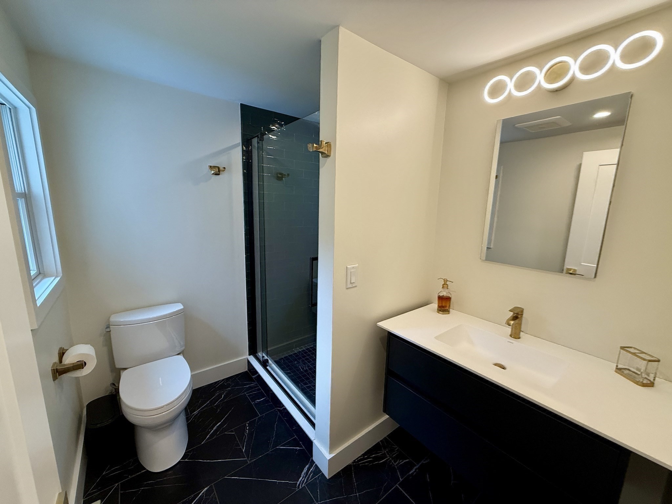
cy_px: 252
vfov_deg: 85.7
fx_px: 272
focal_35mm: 14
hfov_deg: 102.1
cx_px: 336
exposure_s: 1/120
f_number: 2.2
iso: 160
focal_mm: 2.22
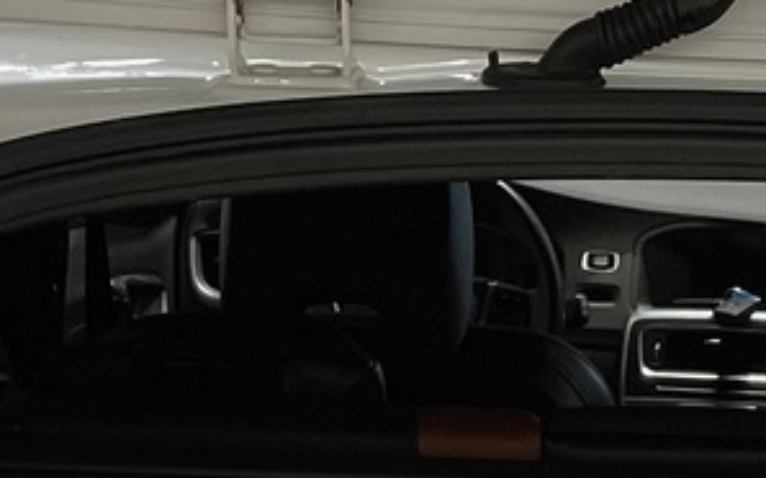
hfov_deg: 15.5
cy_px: 1367
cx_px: 725
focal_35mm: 133
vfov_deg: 8.5
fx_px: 2775
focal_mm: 4.2
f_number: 1.6
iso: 100
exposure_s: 1/100
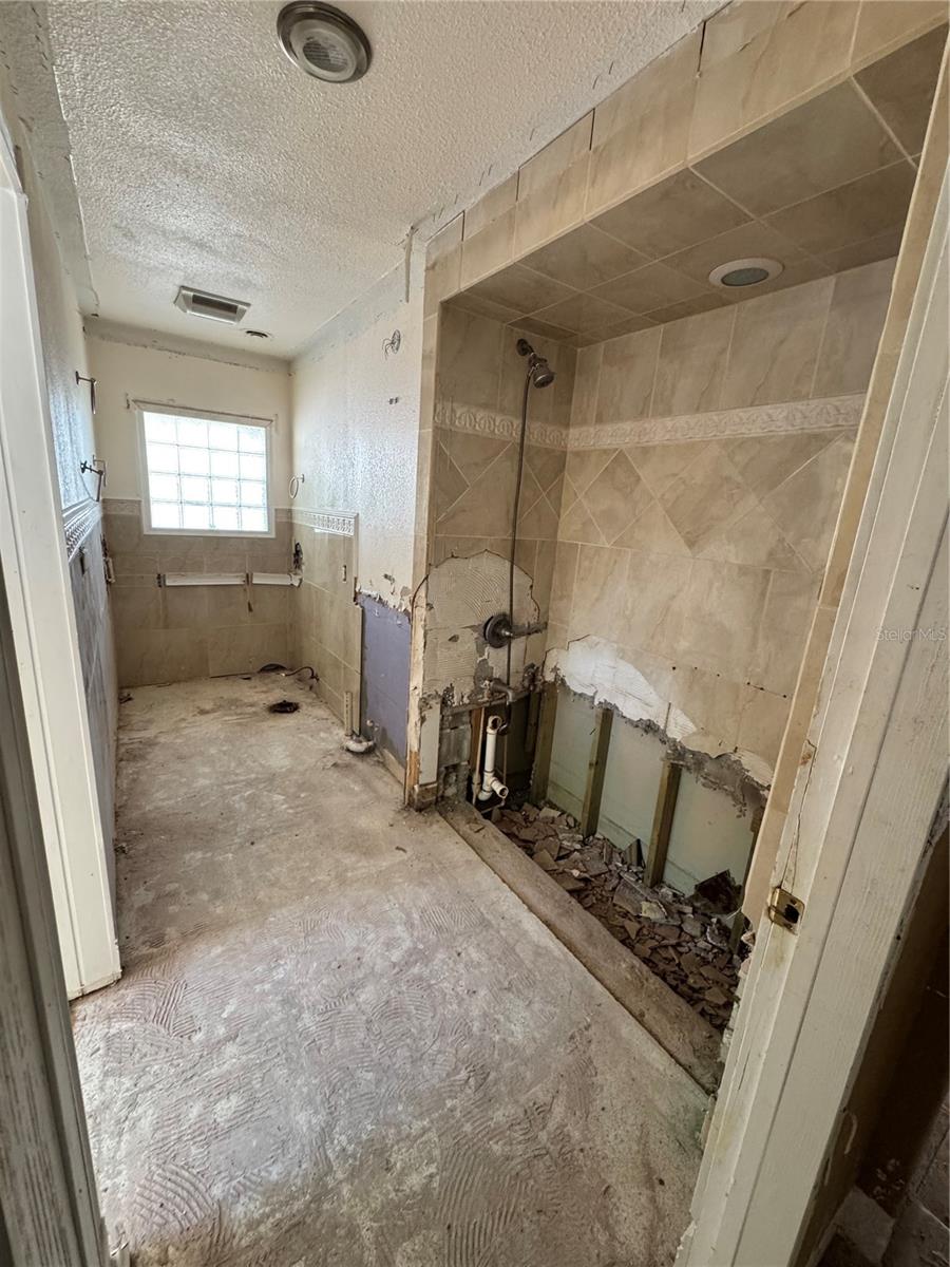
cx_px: 475
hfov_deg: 85.7
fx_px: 512
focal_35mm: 14
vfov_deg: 102.1
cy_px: 634
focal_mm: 2.22
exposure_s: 1/60
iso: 320
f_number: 2.2
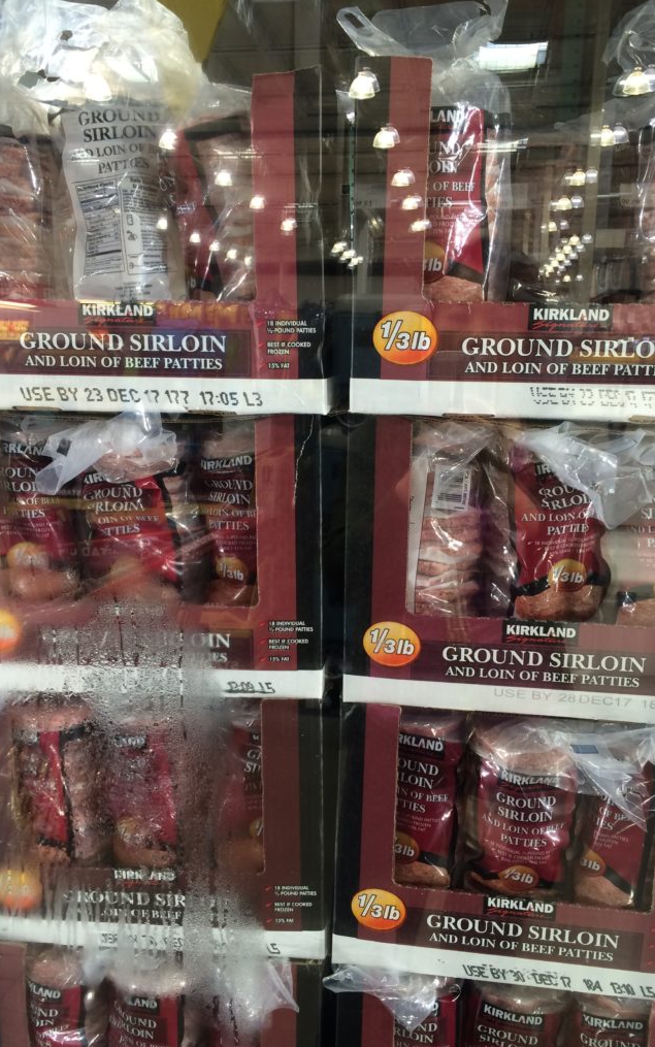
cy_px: 522
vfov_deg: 61.2
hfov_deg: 40.6
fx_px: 885
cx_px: 350
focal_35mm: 31
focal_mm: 4.15
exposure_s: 1/30
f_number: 2.2
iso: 50
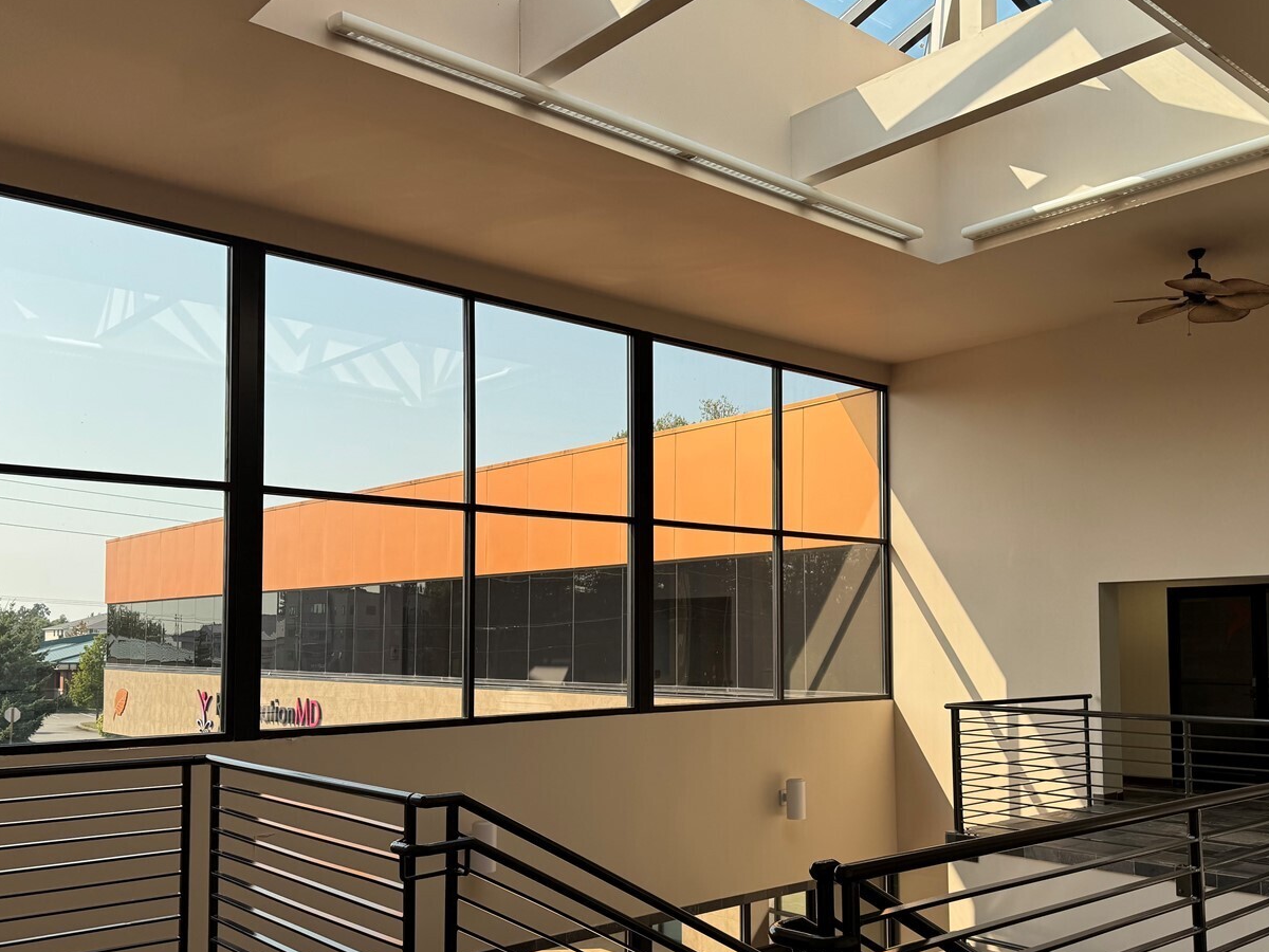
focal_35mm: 32
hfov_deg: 56.6
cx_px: 724
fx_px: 1173
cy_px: 576
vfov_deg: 43.9
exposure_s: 1/1560
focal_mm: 6.76
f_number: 1.78
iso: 80
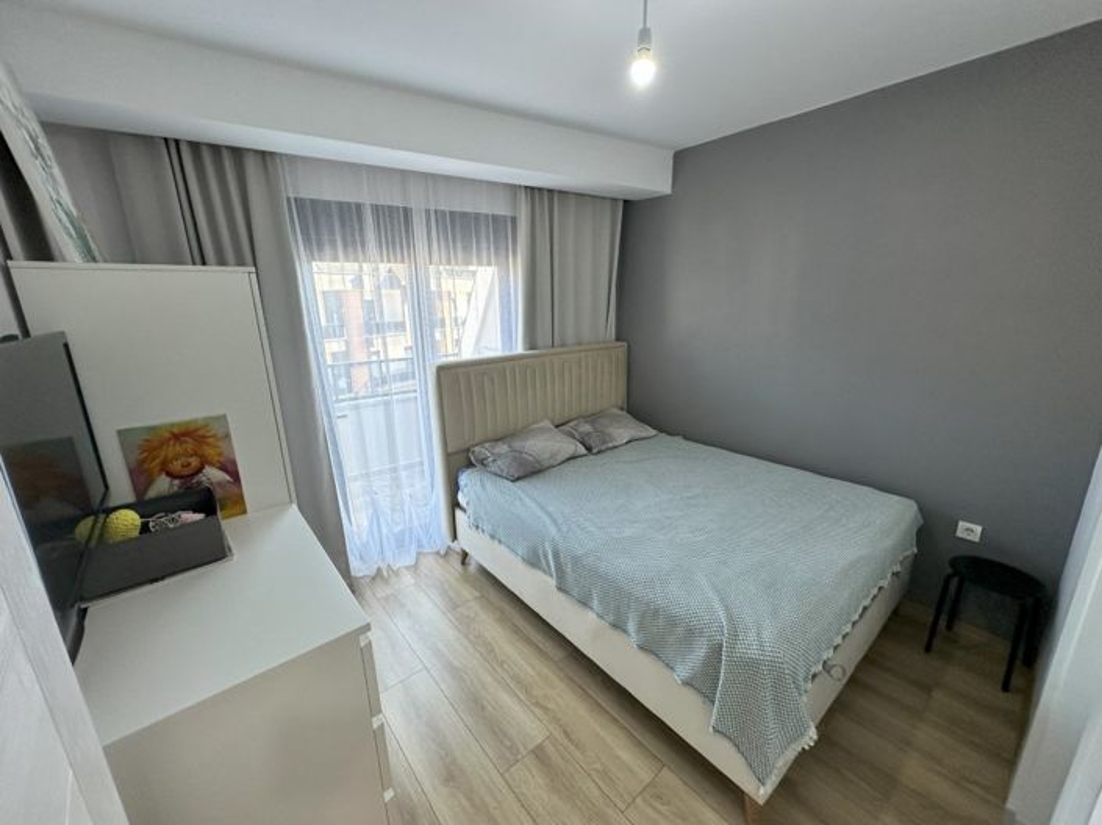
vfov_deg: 85.6
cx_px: 551
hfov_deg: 102.1
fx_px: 445
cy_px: 412
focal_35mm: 14
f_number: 2.2
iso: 80
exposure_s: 1/99
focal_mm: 2.22
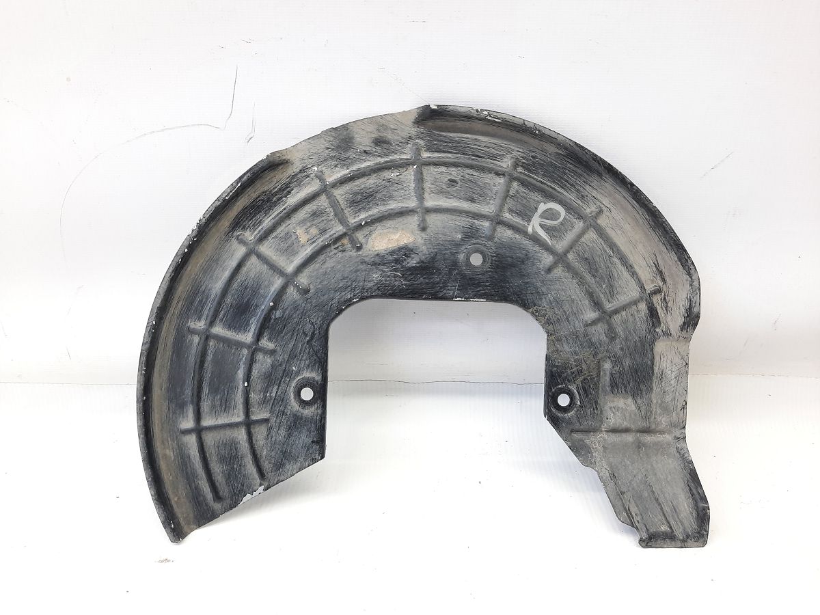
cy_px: 308
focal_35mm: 25
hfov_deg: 69.4
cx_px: 410
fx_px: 592
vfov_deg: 54.9
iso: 125
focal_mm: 4.6
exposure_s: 1/50
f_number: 2
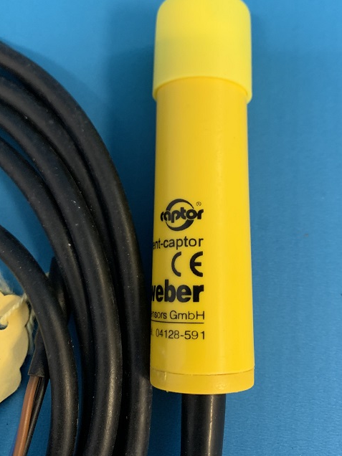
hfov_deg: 42.9
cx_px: 193
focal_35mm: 33
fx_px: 435
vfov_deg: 54.8
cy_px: 174
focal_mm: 4.25
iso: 250
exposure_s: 1/50
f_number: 1.8
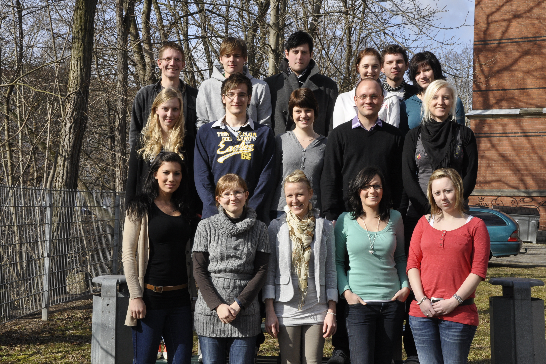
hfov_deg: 34.5
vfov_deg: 23.4
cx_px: 272
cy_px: 184
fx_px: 880
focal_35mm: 58
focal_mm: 38
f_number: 18
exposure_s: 1/200
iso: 400
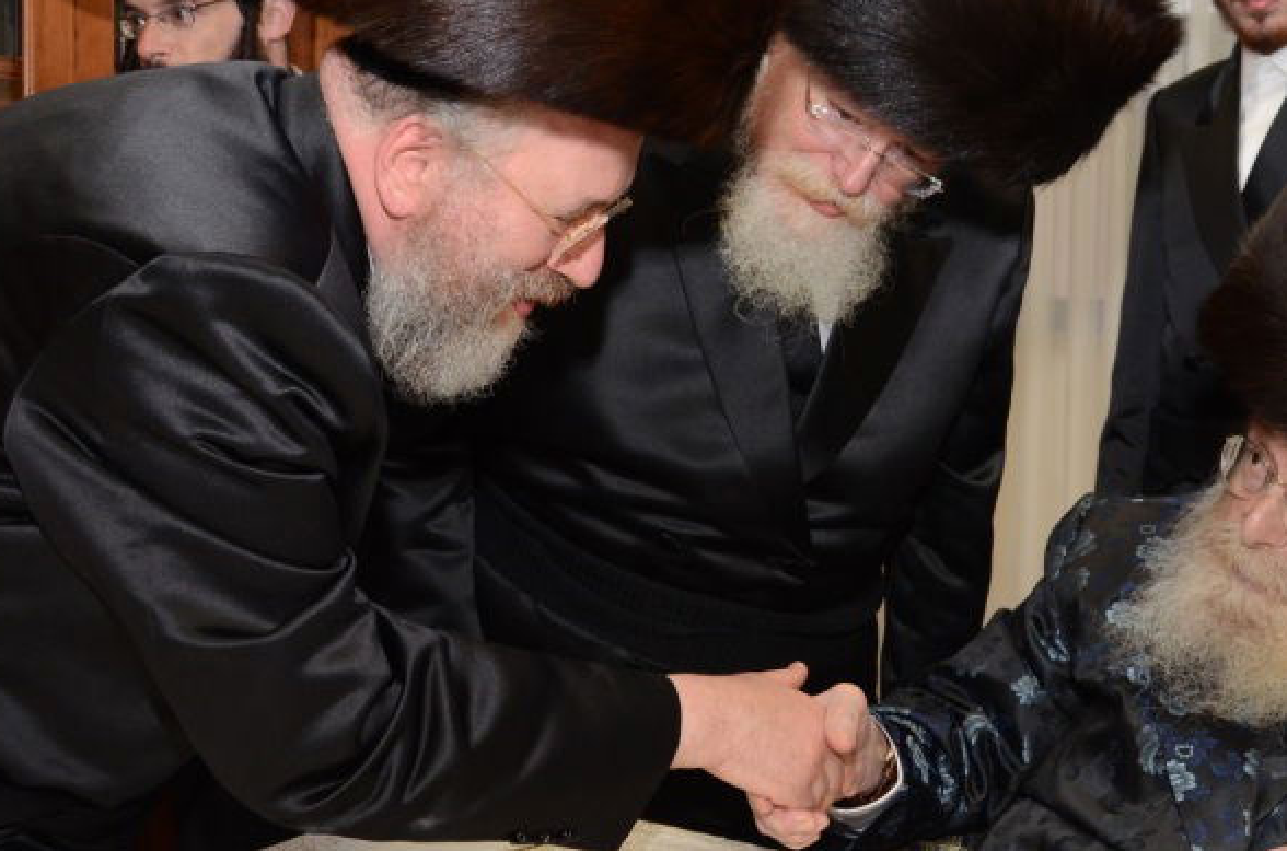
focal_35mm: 47
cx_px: 775
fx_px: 1676
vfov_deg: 28.5
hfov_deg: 41.8
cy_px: 422
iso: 800
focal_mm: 18
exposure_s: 1/60
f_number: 5.6
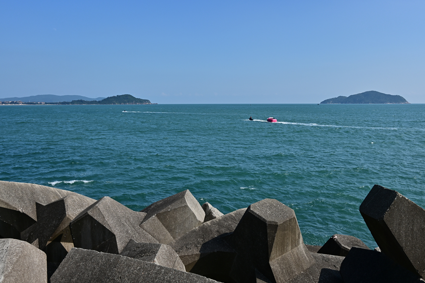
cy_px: 134
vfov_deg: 47.9
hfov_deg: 67.4
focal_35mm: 27
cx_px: 223
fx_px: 319
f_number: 8
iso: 100
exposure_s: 1/320
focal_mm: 24
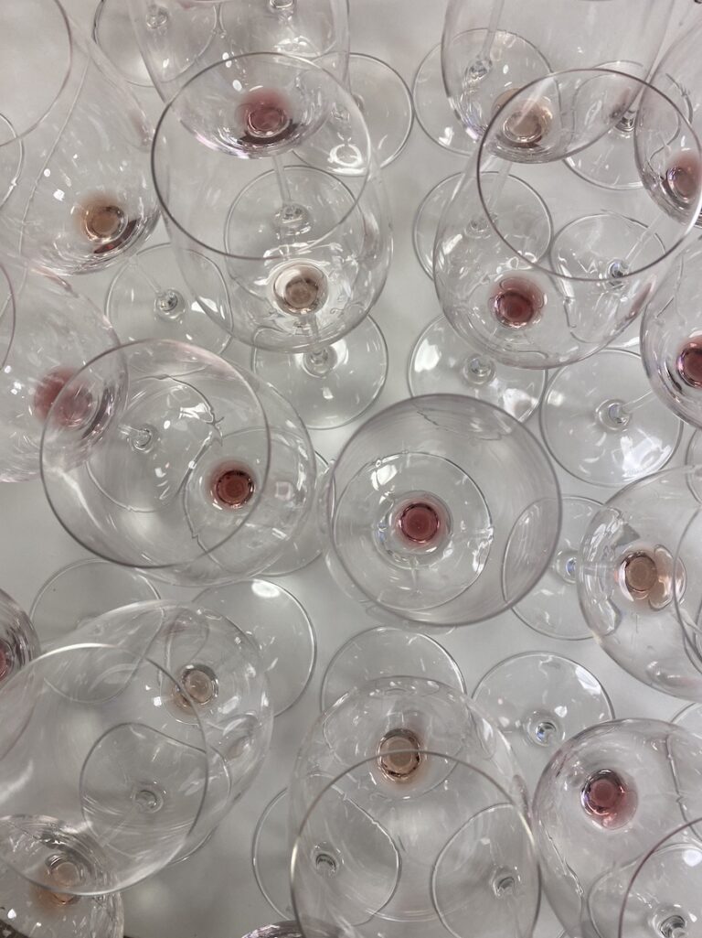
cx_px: 351
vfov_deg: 67.3
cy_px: 469
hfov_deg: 53.0
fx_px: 703
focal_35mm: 26
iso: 64
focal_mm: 4.25
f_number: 1.8
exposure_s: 1/100
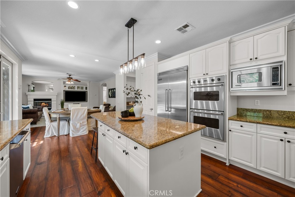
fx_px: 107
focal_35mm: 13
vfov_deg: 85.4
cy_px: 98
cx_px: 148
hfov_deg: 108.3
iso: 200
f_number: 9
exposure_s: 1/2
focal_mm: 13
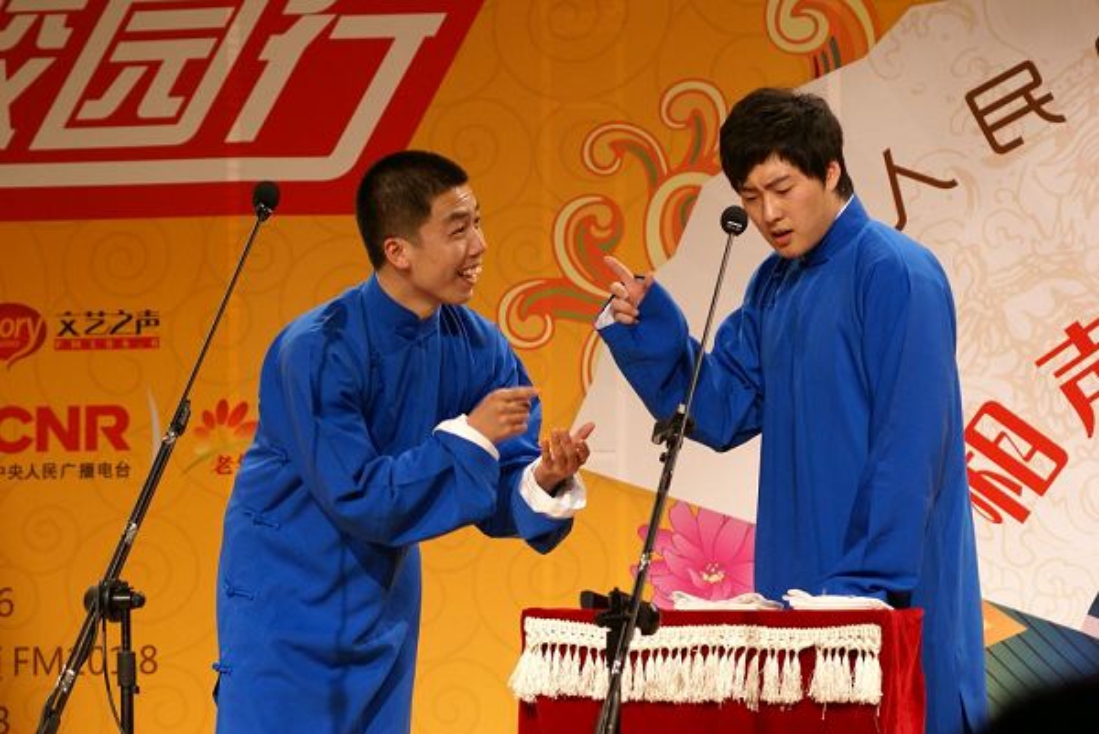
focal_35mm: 165
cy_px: 367
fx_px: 5041
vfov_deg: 8.3
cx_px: 550
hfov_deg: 12.4
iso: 400
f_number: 5
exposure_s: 1/40
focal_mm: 110
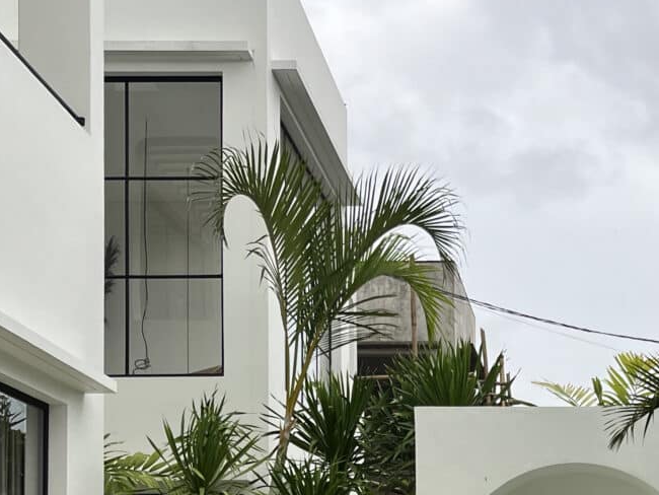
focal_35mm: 76
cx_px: 587
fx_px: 1447
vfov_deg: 18.6
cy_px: 552
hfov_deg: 24.9
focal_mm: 5.1
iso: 50
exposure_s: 1/751
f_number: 1.6
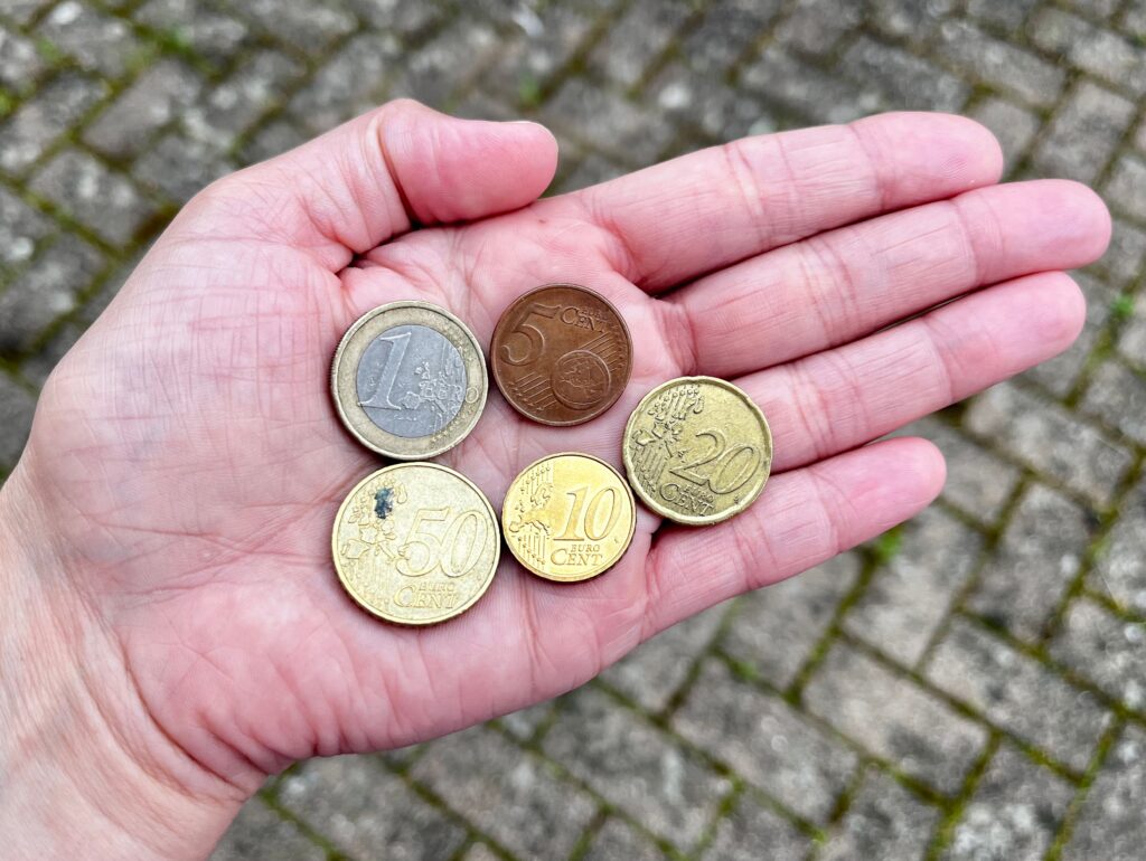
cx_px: 573
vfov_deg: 53.1
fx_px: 862
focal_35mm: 26
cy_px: 430
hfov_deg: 67.3
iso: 50
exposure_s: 1/649
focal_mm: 5.1
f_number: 1.6
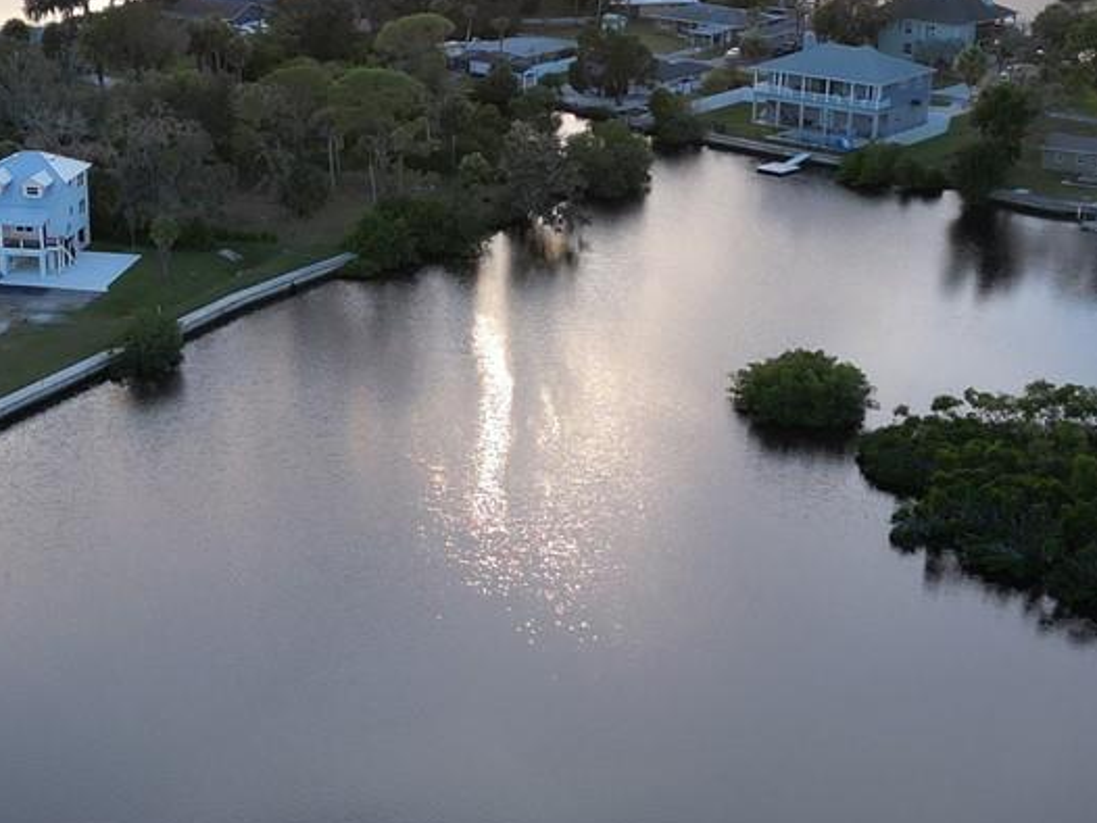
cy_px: 469
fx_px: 2314
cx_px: 377
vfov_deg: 20.2
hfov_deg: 26.5
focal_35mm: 73
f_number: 1.7
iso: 100
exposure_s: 1/640
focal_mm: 6.72
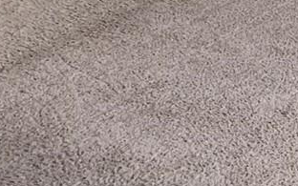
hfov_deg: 10.9
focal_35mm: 181
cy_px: -358
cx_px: 509
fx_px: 1470
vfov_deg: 6.6
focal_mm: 4.25
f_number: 1.8
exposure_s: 1/121
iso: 64
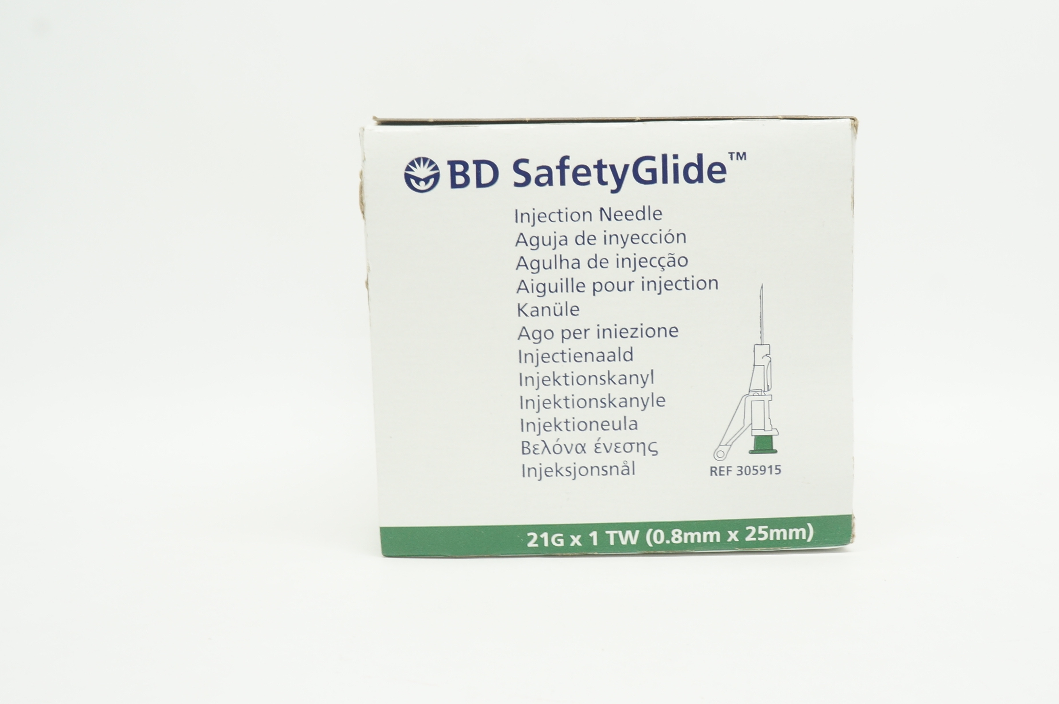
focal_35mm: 40
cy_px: 331
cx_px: 613
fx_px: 1175
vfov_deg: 33.3
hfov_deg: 48.3
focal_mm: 20
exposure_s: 1/15
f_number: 11
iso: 400
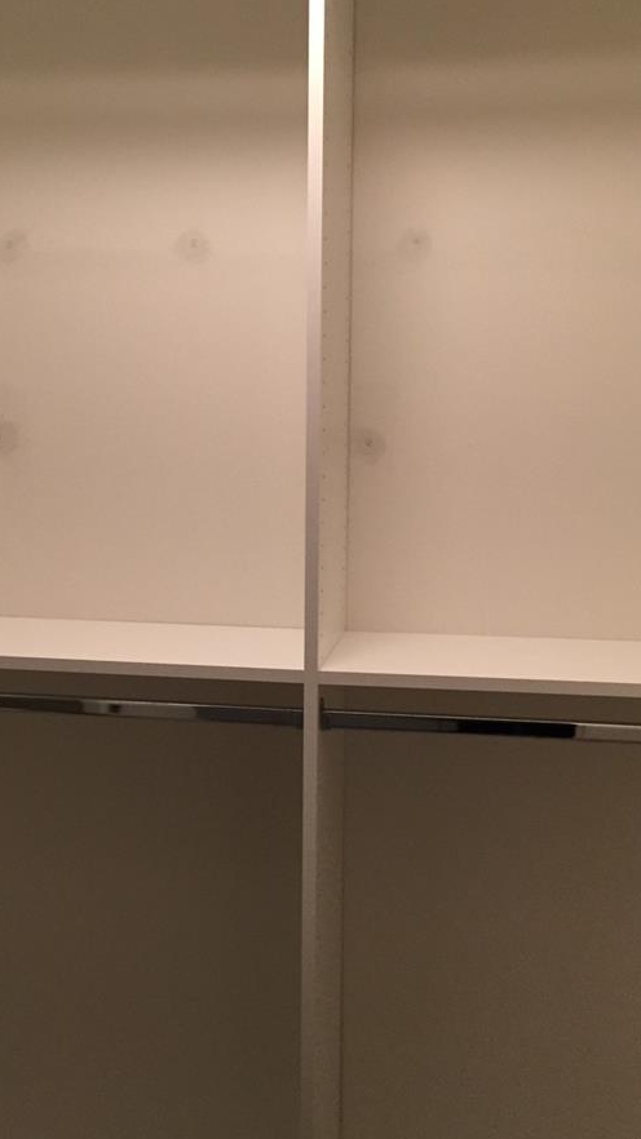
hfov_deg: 27.7
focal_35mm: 43
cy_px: 570
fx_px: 1300
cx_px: 284
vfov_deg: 47.4
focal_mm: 4.15
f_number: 2.2
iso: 200
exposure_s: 1/30
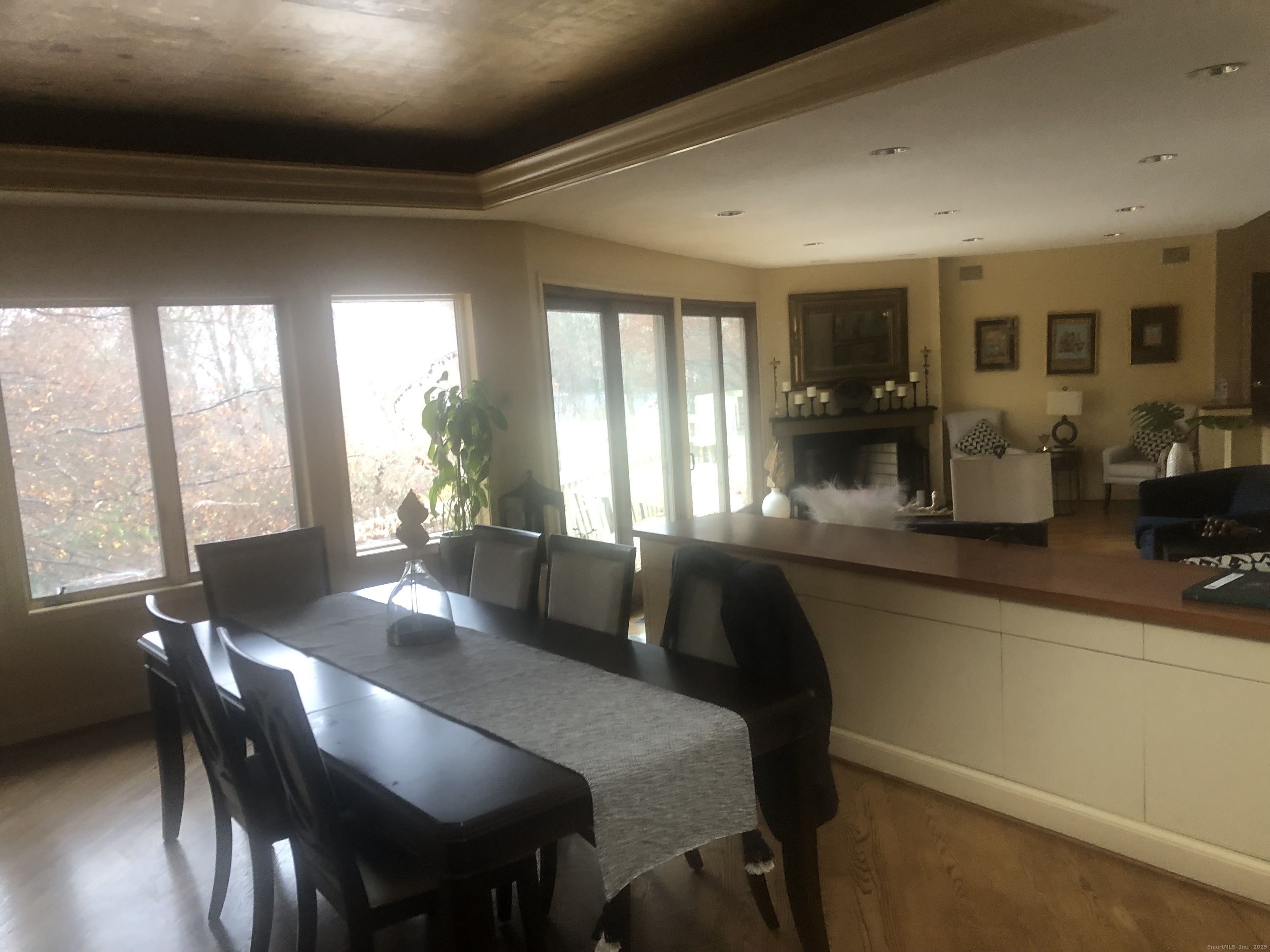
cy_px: 476
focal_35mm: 28
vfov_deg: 49.7
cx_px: 635
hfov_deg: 63.4
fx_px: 1027
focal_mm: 4
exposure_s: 1/15
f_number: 1.8
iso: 64
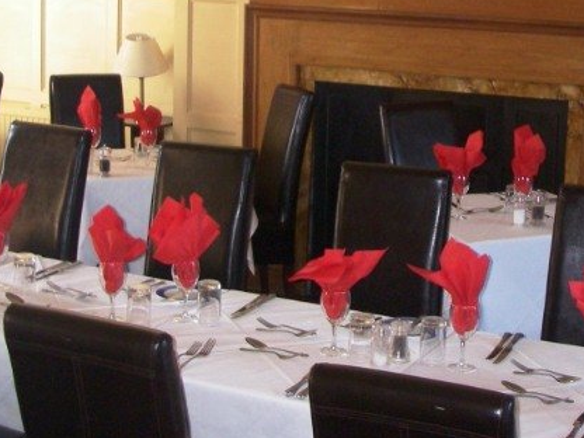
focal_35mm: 73
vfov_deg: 19.8
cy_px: 58
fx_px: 1232
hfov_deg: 26.5
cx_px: 410
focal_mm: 6.3
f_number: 3.3
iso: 250
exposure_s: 1/40
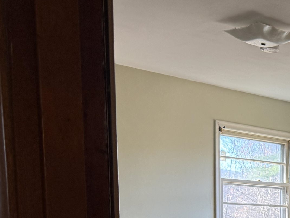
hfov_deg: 25.4
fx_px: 578
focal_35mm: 69
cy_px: 310
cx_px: 347
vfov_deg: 19.1
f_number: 1.78
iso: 200
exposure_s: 1/113
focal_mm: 6.76
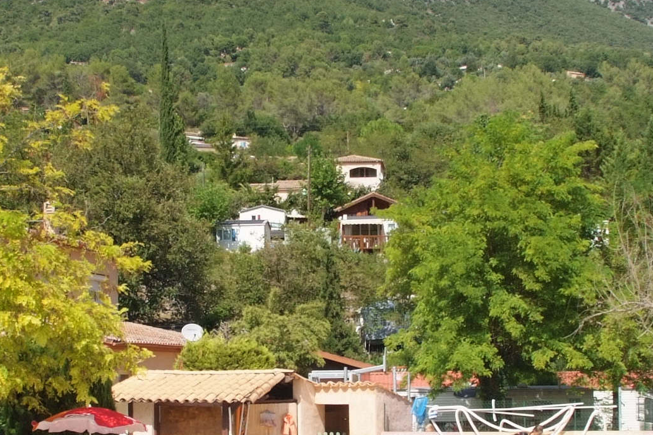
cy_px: 330
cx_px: 291
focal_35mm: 79
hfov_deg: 25.7
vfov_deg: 17.2
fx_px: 1433
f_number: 8
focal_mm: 18
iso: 320
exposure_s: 1/225
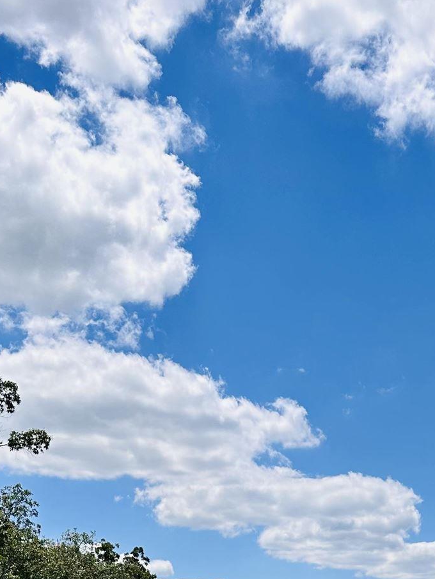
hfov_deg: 23.9
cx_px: 311
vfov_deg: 27.3
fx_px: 1022
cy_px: 724
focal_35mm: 61
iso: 80
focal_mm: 6.86
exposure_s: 1/7576
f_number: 1.78
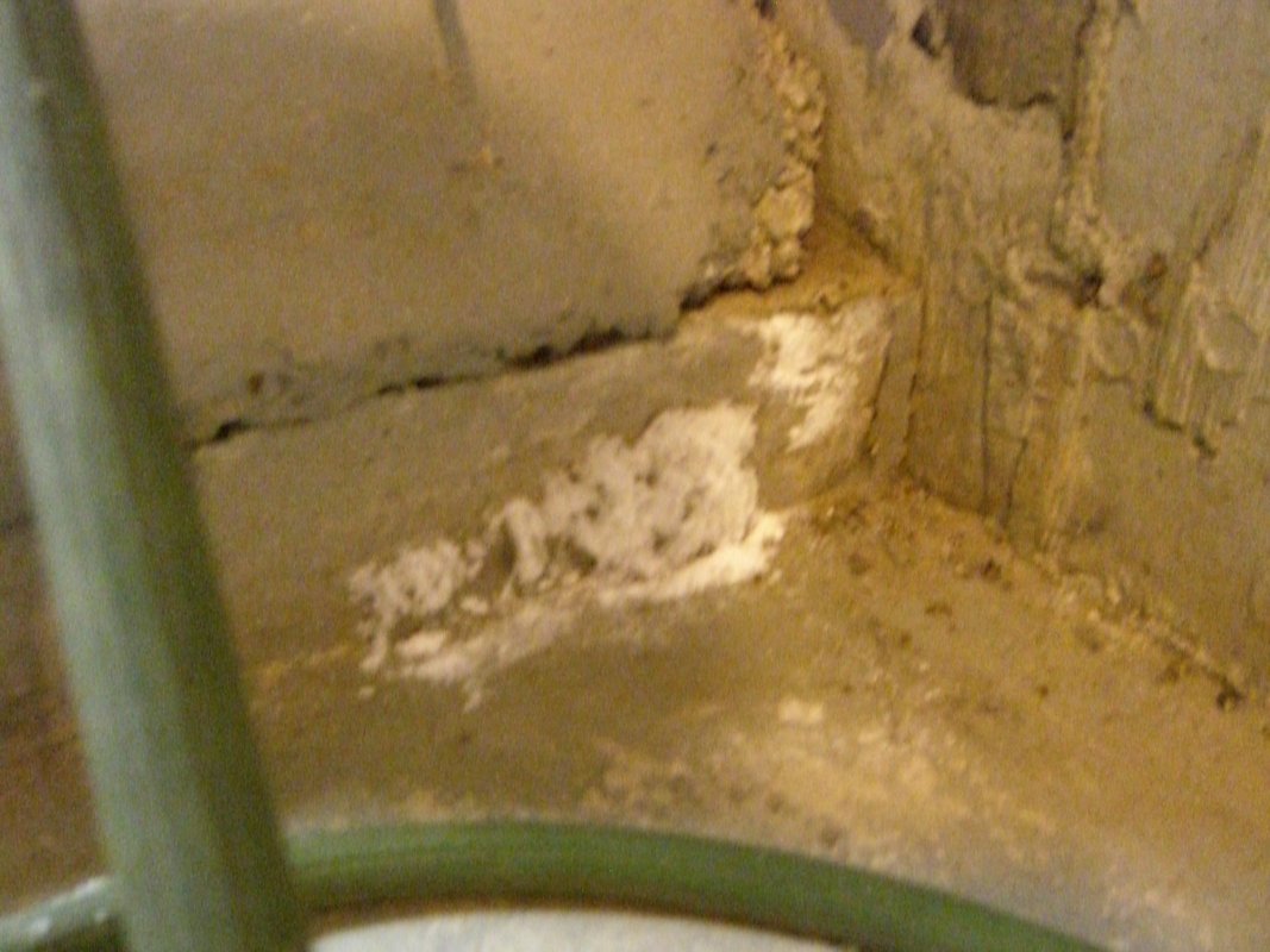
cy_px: 476
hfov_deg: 49.0
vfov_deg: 37.7
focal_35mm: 38
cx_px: 635
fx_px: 1394
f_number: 2.8
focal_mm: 7.9
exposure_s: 1/25
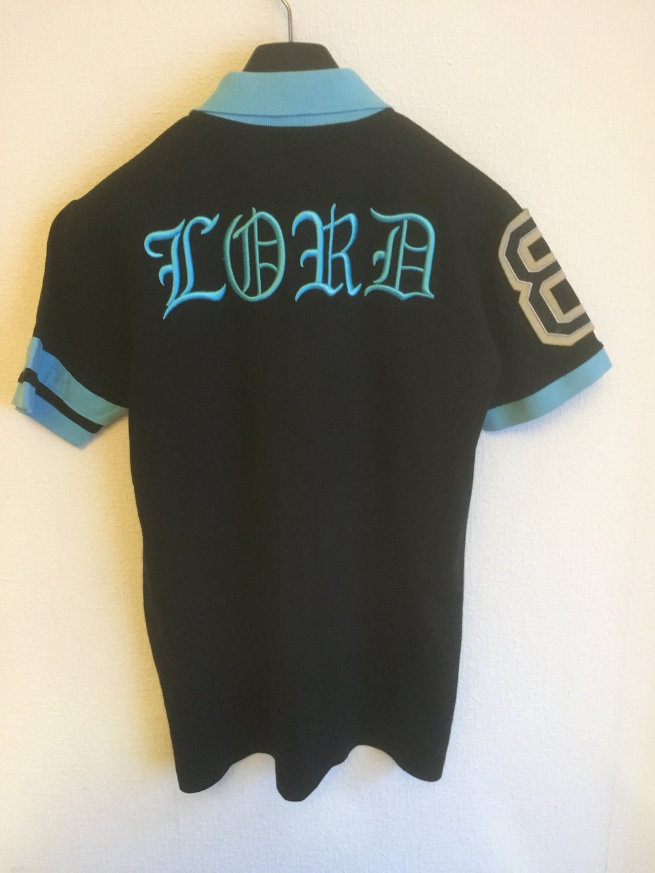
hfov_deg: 48.2
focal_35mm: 29
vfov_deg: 61.7
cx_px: 328
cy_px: 436
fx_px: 732
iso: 640
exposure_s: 1/17
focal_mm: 4.15
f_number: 2.2
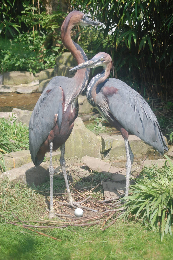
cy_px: 130
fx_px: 671
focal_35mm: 93
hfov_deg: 14.7
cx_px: 86
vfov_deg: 21.9
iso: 400
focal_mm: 62
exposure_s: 1/500
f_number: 5.6
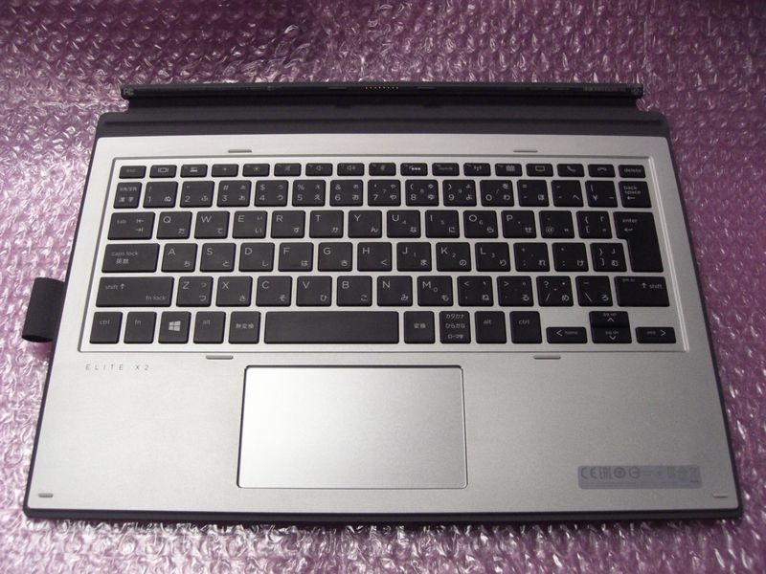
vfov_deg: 37.7
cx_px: 383
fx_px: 841
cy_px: 287
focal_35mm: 38
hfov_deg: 49.0
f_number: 3.1
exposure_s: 1/125
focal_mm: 6.3
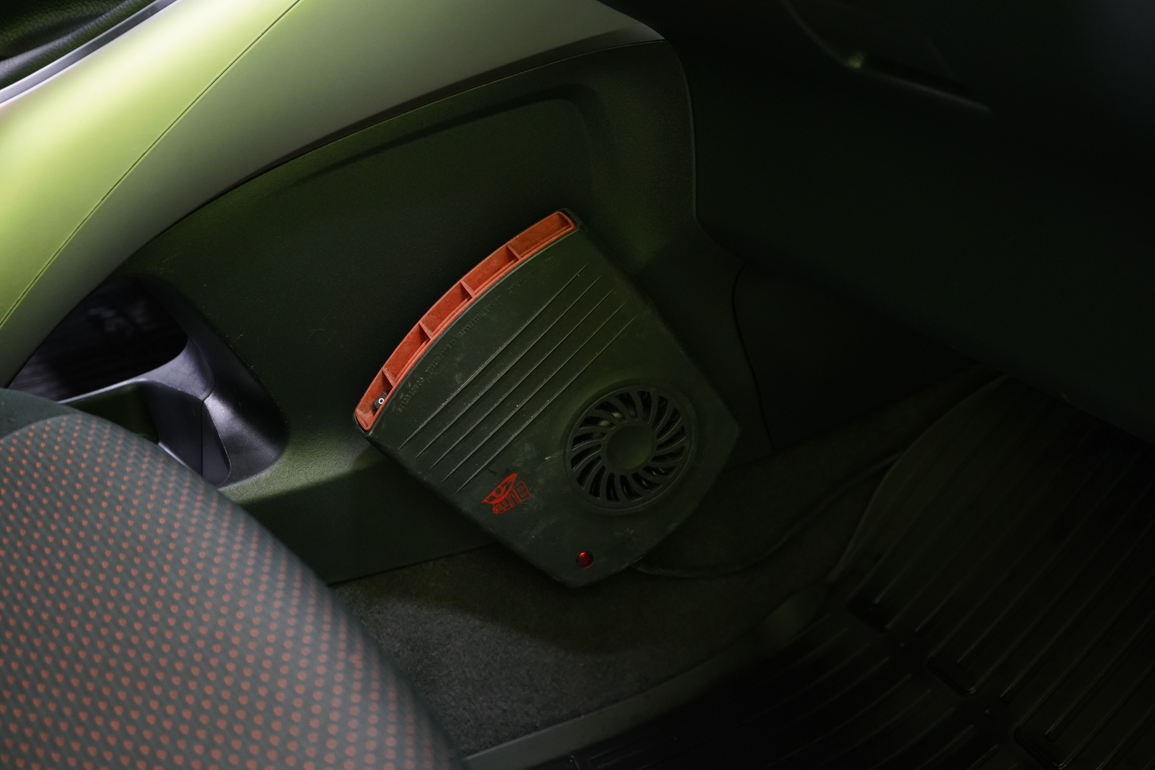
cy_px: 385
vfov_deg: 26.0
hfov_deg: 38.2
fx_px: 1668
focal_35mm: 52
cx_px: 578
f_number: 5.6
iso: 4000
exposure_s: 1/20
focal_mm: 52
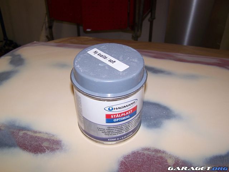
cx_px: 114
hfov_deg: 49.0
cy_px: 86
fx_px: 251
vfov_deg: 37.7
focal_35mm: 38
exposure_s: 1/60
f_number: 2.8
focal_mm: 6.3
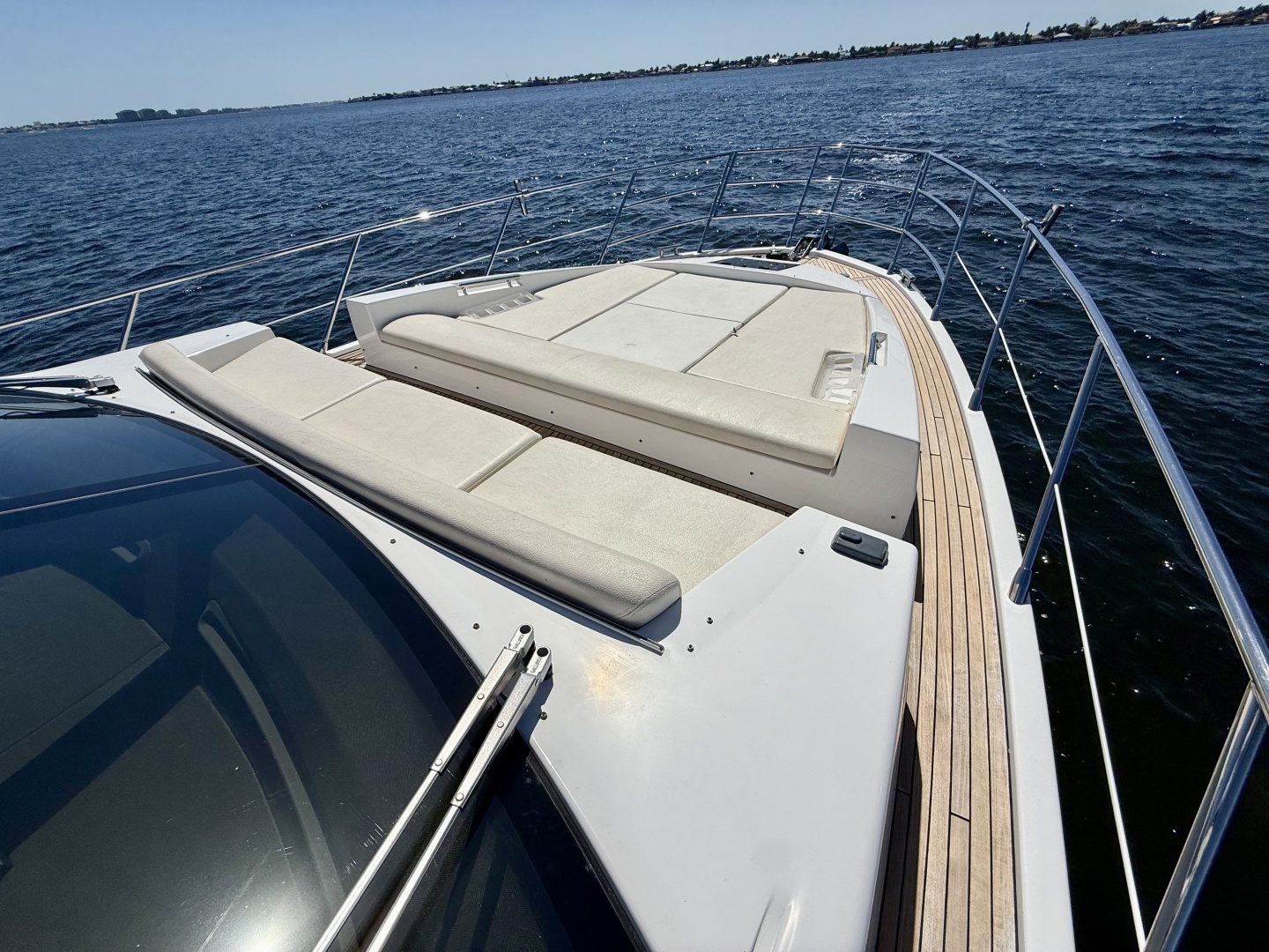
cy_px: 476
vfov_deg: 85.7
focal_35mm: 14
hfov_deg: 102.1
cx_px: 634
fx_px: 513
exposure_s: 1/10101
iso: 32
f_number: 2.2
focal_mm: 2.22
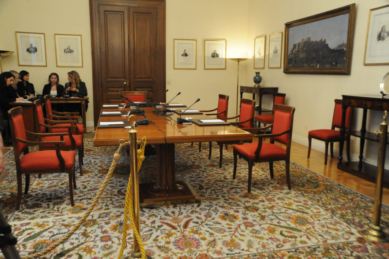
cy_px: 130
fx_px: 410
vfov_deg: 35.0
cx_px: 194
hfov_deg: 50.7
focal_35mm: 38
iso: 5000
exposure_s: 1/200
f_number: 7.1
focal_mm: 38
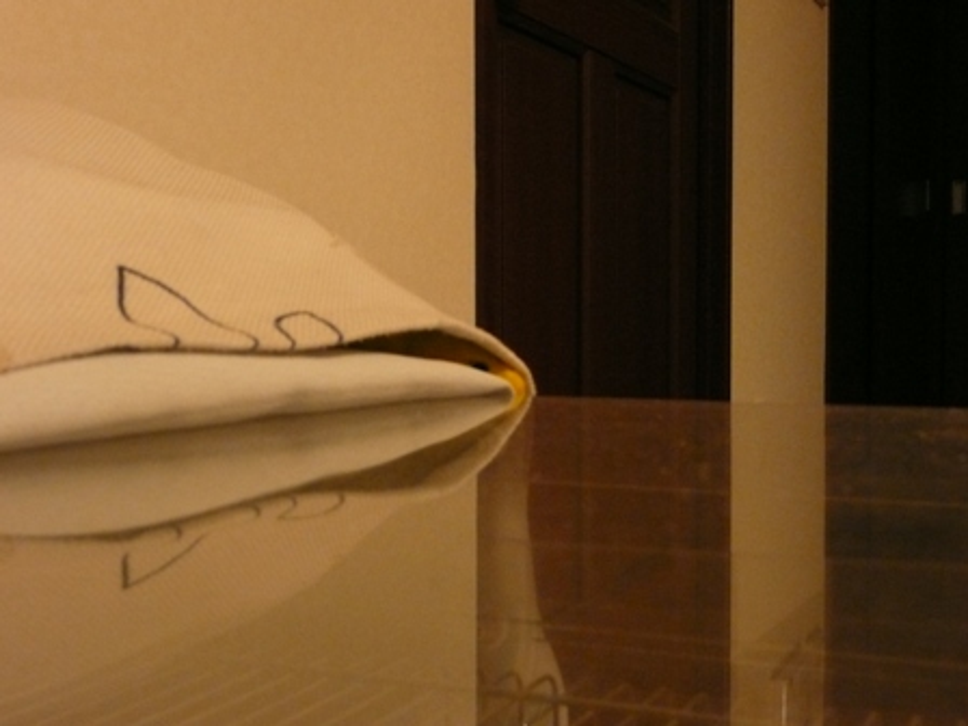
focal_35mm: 50
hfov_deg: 38.2
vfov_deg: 29.1
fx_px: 1398
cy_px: 363
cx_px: 484
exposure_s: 1/4
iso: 400
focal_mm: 8.2
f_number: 4.2
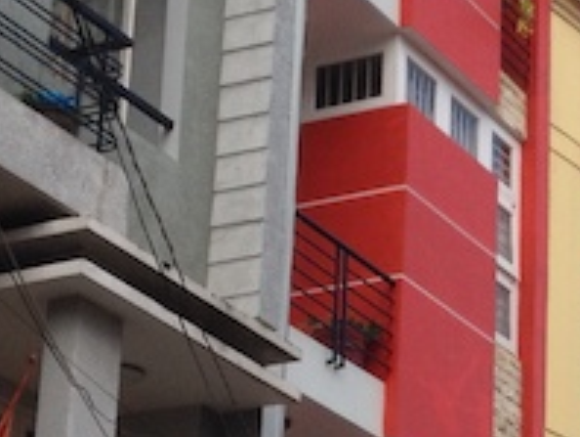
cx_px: 603
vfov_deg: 9.8
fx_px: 2516
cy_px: 422
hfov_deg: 13.0
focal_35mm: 150
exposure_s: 1/812
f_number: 2.4
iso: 50
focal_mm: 4.28
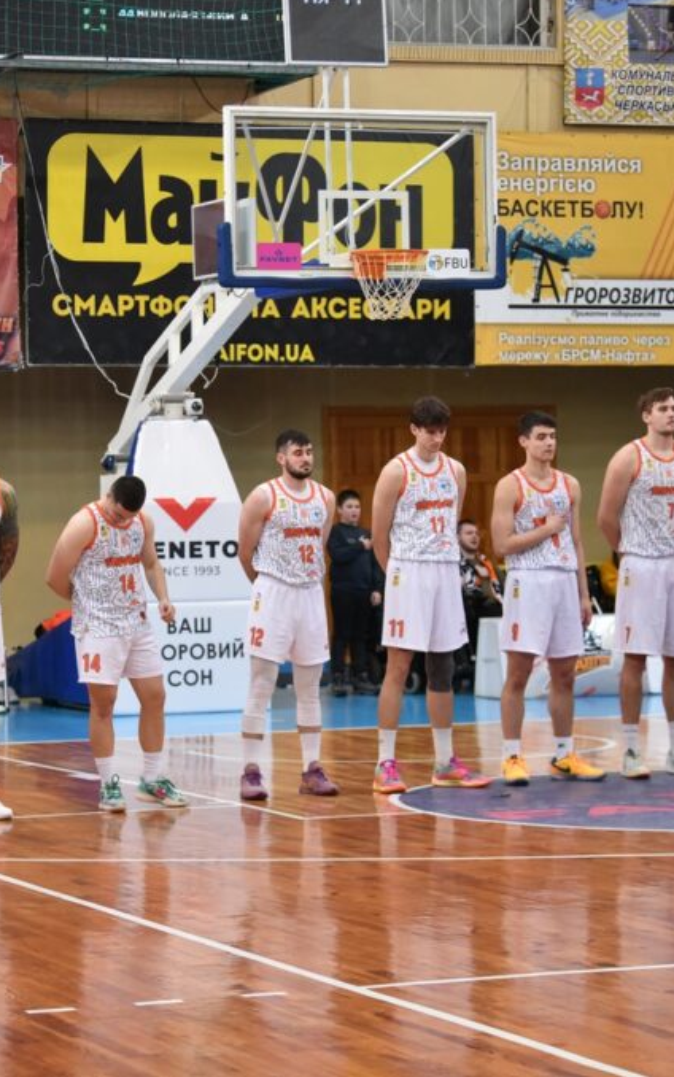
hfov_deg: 10.9
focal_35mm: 120
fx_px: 3525
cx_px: 170
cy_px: 537
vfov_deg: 17.4
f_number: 3.2
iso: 4000
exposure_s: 1/1250
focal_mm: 78
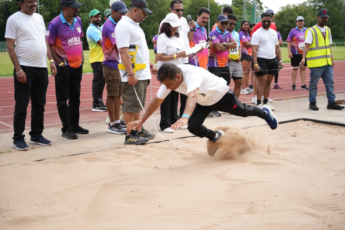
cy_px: 115
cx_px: 172
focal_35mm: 47
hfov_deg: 41.6
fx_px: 454
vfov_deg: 28.4
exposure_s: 1/1250
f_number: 2.8
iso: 250
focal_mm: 47.4
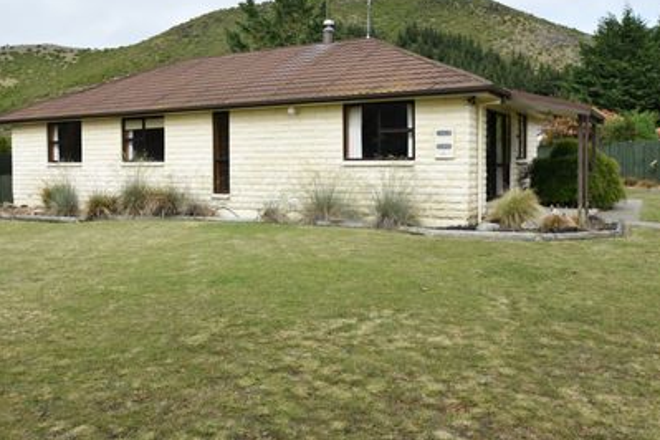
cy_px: 183
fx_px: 616
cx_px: 280
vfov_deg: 39.2
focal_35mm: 34
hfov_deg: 56.1
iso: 200
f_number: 9
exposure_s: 1/320
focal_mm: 19
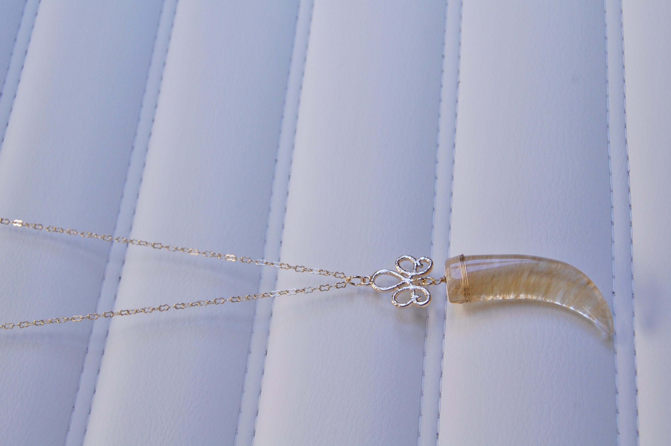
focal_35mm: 51
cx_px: 336
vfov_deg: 26.4
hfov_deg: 38.9
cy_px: 223
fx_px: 950
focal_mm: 34
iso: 800
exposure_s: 1/50
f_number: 9
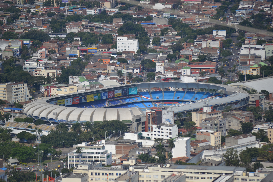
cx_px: 137
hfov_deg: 8.3
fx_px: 1884
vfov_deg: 5.5
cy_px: 91
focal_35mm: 249
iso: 100
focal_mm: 165
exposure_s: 1/500
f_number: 5.6
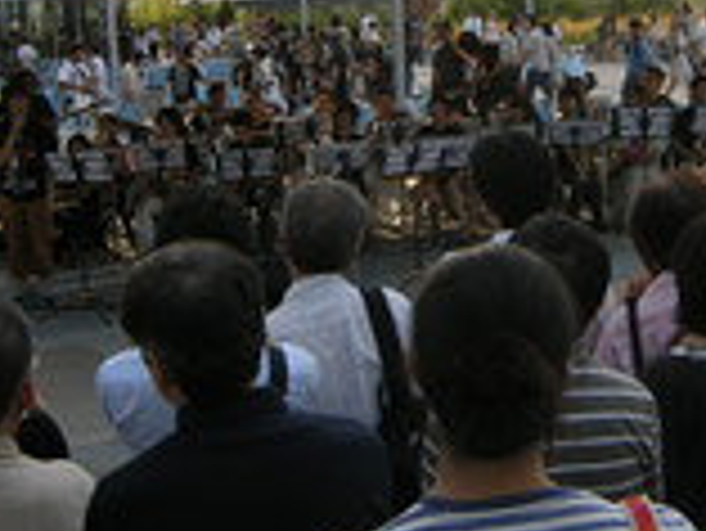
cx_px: 522
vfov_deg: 18.7
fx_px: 1592
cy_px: 99
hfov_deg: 24.7
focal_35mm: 78
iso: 64
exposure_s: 1/81
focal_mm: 7.5
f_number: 3
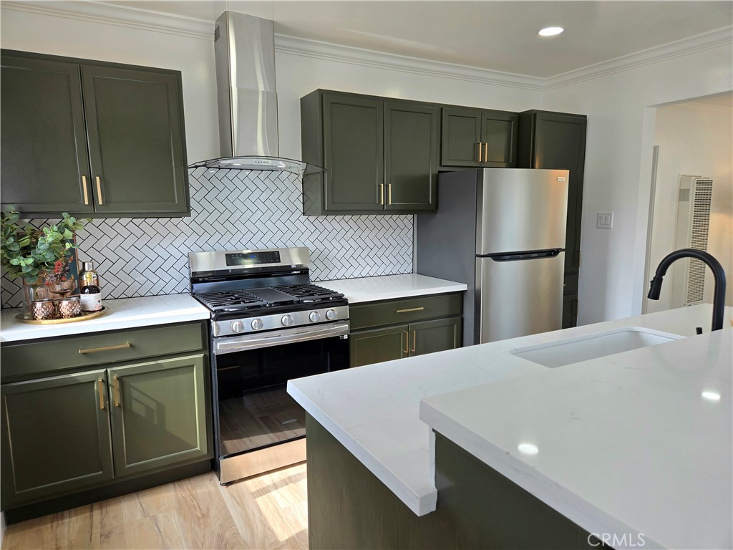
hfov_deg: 73.9
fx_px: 487
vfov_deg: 58.9
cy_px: 275
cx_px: 366
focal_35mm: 23
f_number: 1.8
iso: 40
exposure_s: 1/182
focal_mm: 5.4
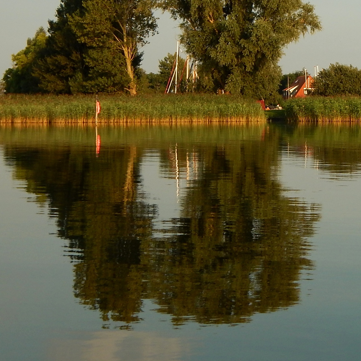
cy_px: 106
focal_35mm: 111
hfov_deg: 15.3
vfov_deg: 15.6
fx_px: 1310
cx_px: 394
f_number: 3.8
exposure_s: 1/800
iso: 125
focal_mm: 9.7
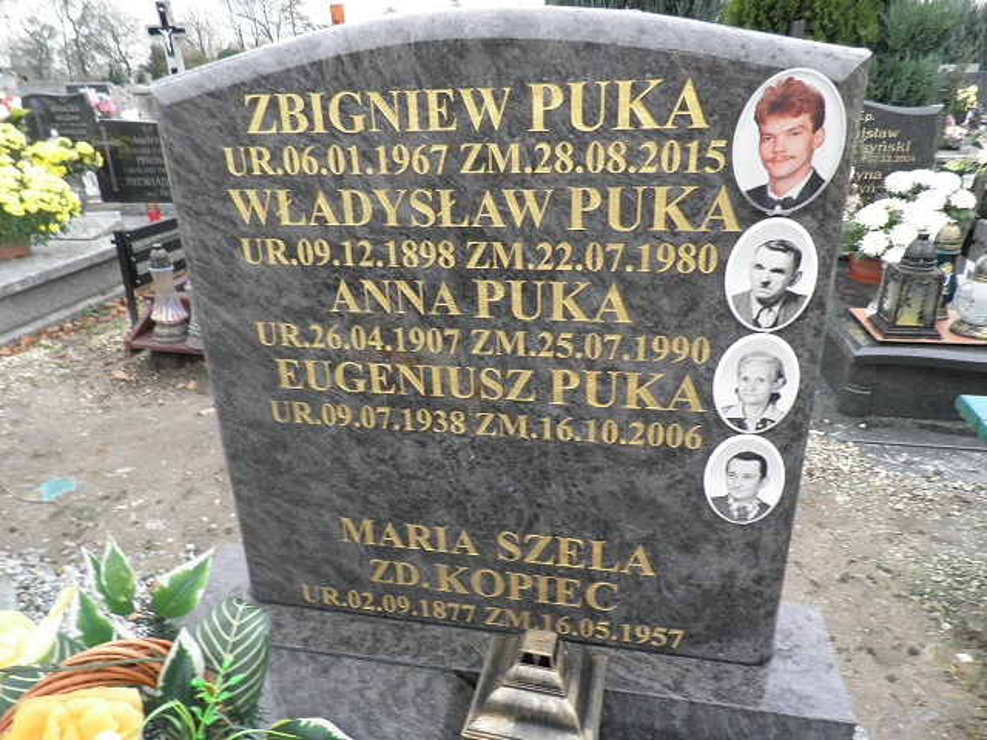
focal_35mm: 24
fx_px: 684
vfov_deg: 56.8
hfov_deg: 71.6
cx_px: 494
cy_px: 370
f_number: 3.3
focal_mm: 4.3
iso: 64
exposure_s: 1/30
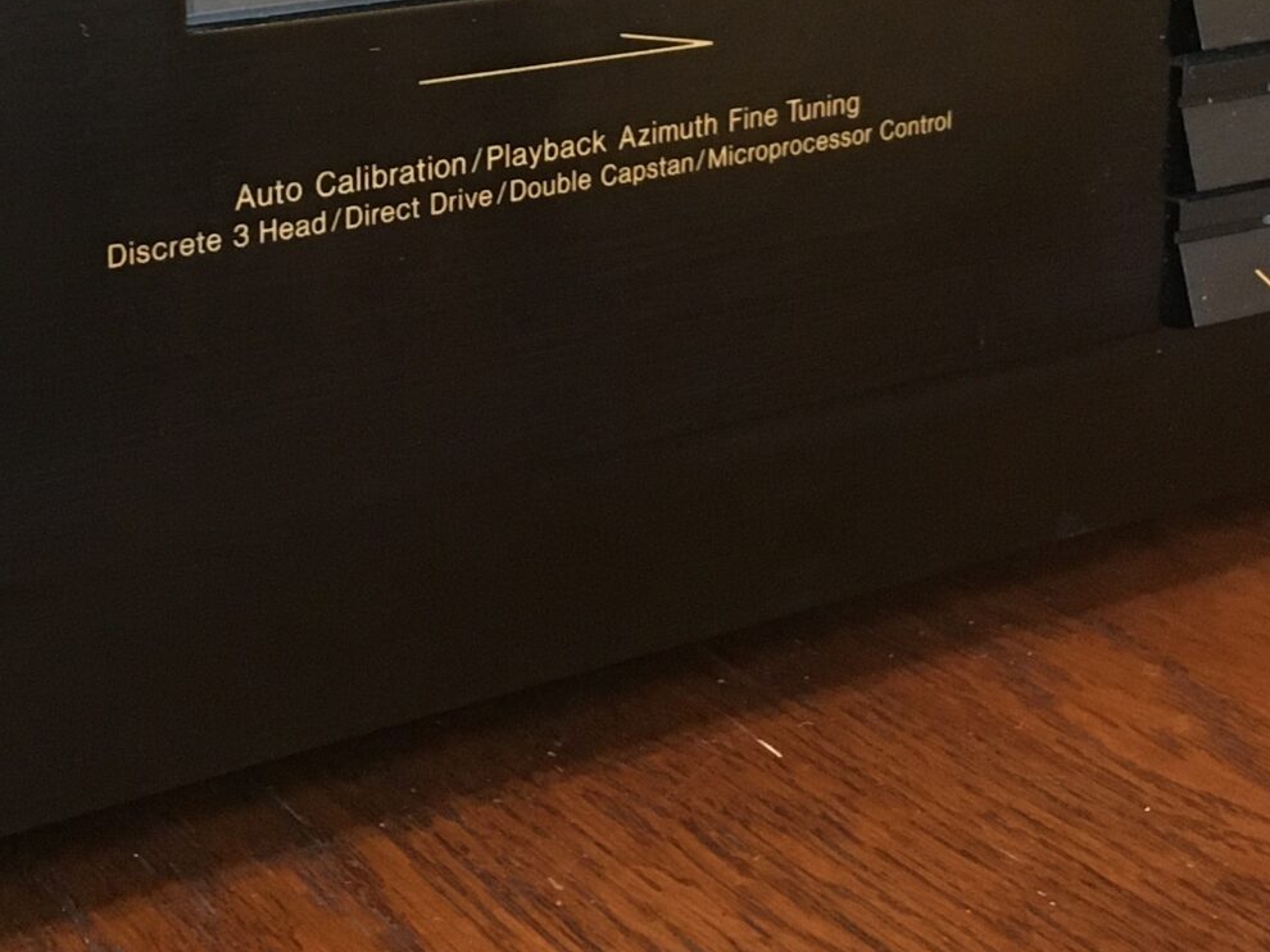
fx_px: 2751
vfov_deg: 18.9
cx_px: 452
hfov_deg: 25.9
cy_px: -74
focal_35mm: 75
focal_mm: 4.15
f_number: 2.2
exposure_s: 1/15
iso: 200
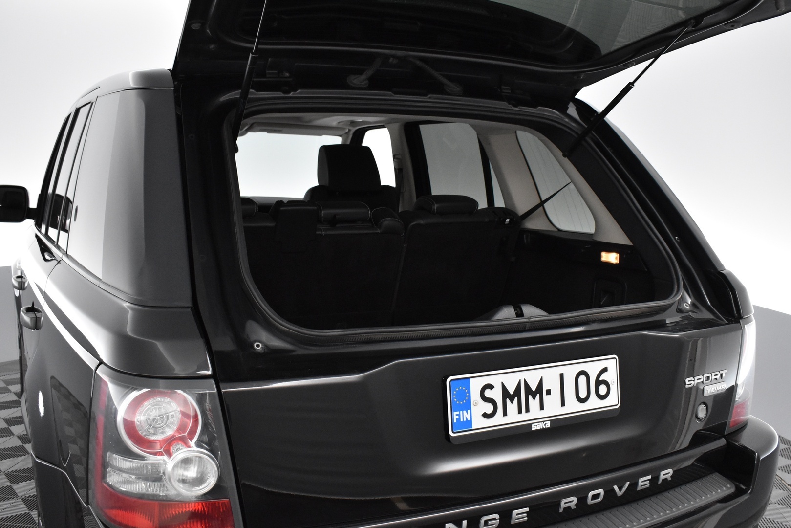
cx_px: 396
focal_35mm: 36
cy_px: 264
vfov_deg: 36.9
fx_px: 791
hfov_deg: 53.1
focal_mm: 24
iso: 3200
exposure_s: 1/125
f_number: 5.6
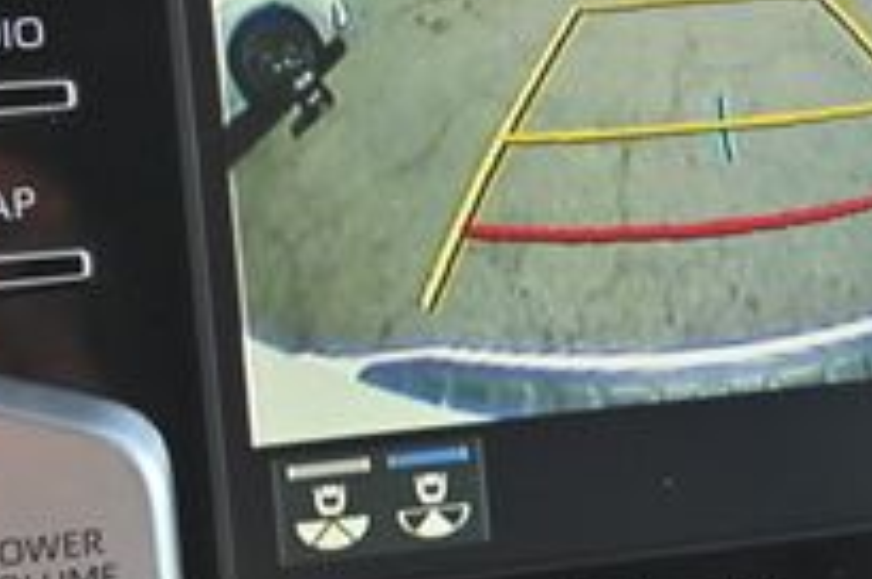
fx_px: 3007
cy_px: 153
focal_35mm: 124
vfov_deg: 11.0
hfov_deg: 16.3
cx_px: 753
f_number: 4.5
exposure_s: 1/125
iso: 400
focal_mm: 26.5
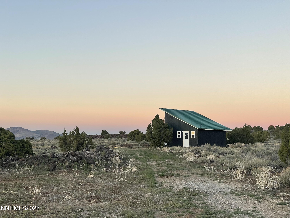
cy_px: 109
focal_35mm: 52
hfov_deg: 36.8
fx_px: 436
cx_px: 145
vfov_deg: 28.0
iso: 40
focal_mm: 6
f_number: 2
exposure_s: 1/99
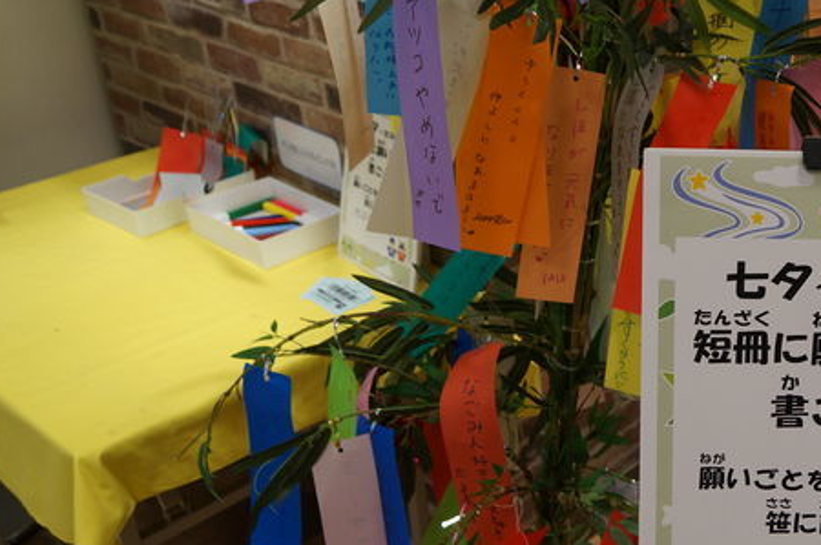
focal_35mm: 48
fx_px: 1093
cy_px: 247
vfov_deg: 28.0
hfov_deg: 38.8
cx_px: 708
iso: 320
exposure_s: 1/160
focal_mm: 18
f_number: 4
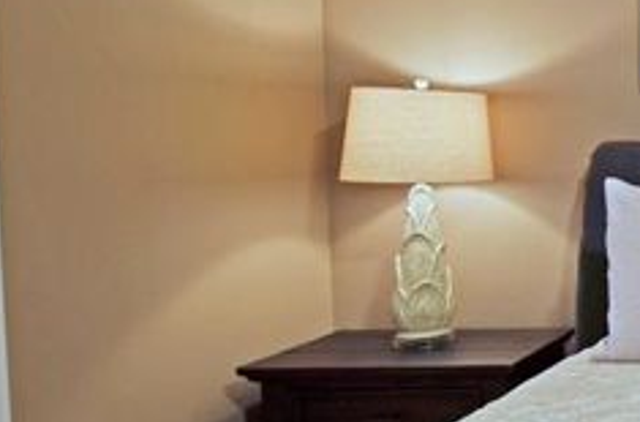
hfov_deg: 28.9
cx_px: 946
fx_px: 797
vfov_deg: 29.6
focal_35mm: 45
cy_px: 163
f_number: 4.5
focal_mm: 10
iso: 125
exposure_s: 1/8
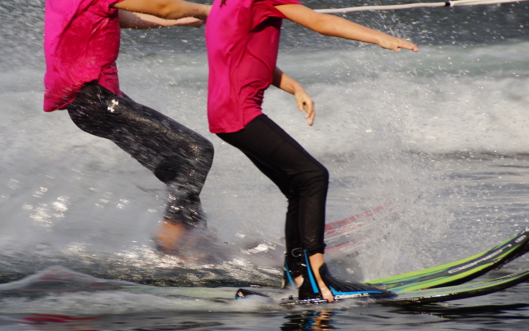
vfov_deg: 3.5
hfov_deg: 5.5
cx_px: 248
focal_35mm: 379
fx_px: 5464
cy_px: 110
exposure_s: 1/320
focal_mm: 180
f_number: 6.3
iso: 160
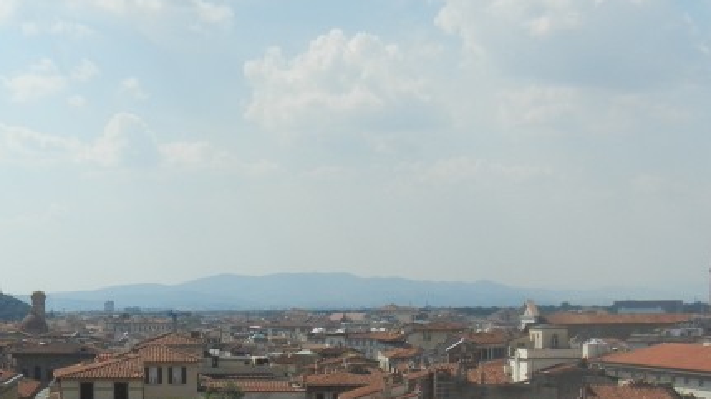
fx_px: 1470
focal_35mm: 78
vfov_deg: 15.3
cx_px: 131
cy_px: 371
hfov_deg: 26.6
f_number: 7
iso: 160
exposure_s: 1/627
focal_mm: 5.4
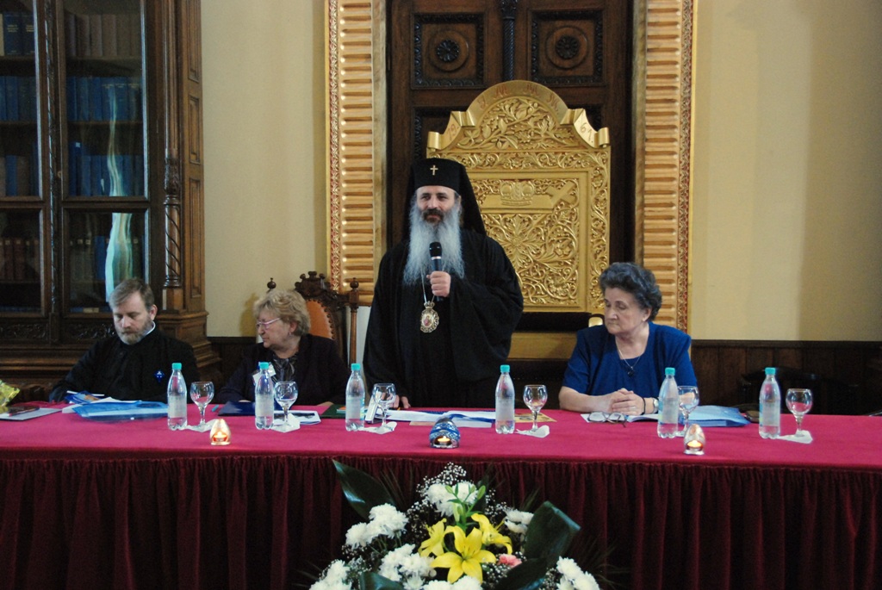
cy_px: 295
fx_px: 1177
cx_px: 441
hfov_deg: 41.1
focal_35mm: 48
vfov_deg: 28.1
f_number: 4.2
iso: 1600
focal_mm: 32
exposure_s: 1/50
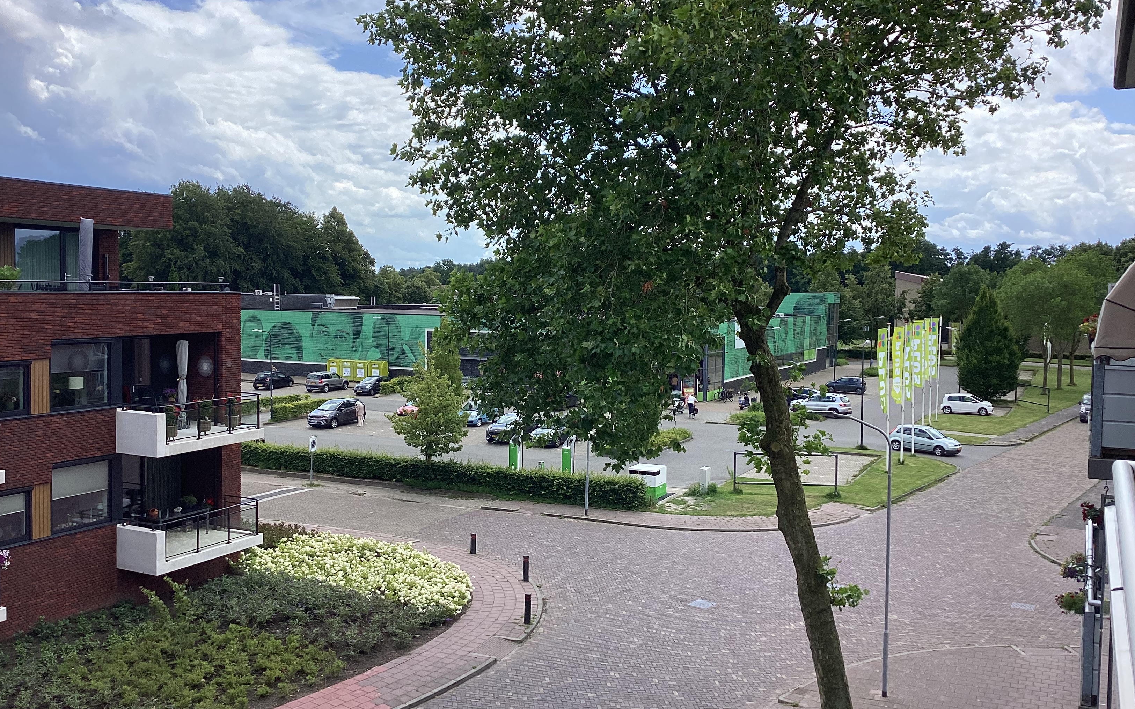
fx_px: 1021
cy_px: 332
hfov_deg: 58.1
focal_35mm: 33
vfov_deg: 38.3
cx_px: 567
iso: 25
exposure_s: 1/981
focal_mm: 3.3
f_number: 2.4
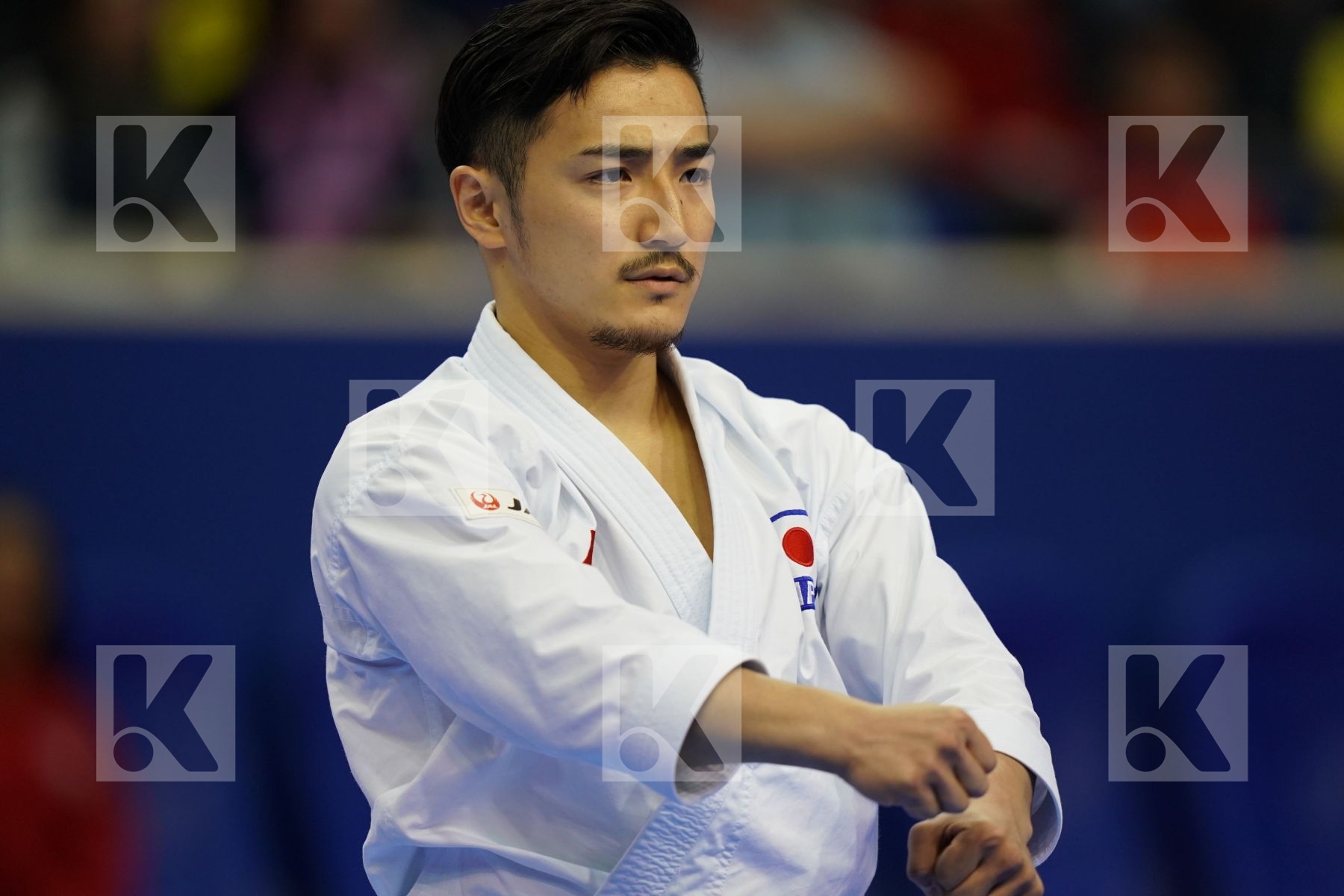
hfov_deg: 5.2
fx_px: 14932
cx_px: 672
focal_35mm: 400
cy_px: 448
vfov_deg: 3.4
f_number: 2.8
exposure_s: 1/500
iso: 1600
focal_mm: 400
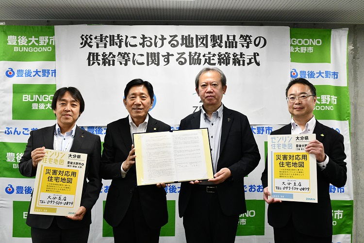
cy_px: 122
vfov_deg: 36.9
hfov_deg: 53.1
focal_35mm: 36
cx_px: 182
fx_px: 364
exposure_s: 1/125
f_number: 8
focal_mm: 24
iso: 3200
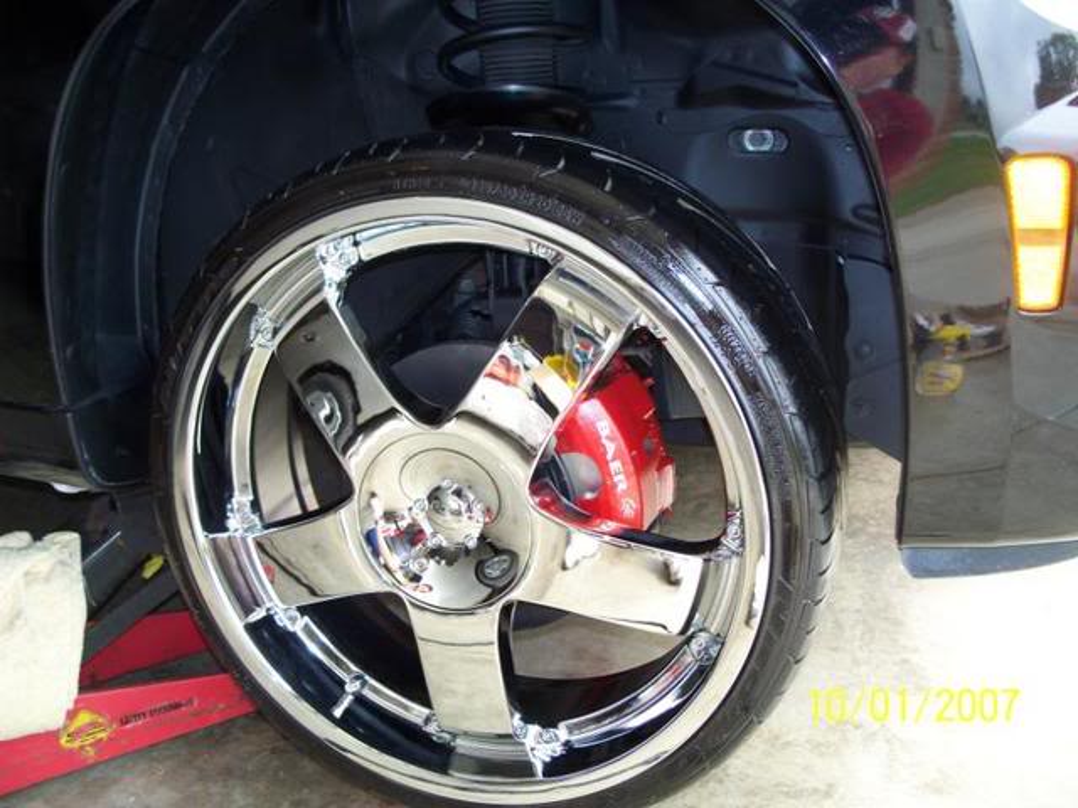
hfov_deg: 50.1
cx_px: 539
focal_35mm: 37
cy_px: 404
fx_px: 1152
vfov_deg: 38.7
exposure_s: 1/60
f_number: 2.8
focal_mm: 7.8
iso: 80
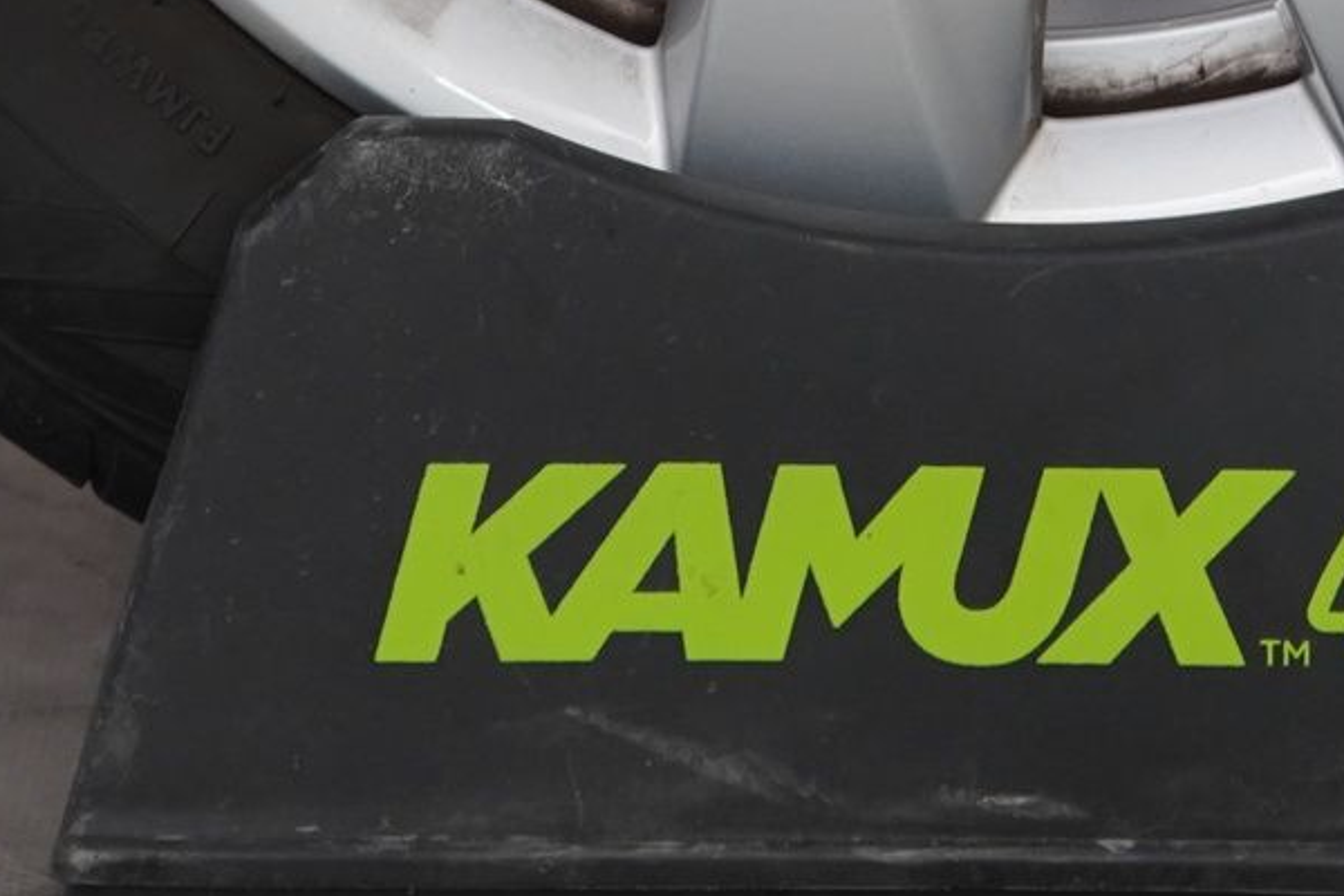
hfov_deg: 7.4
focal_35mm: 279
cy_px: -951
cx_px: 1017
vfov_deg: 4.8
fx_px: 10415
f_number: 6.3
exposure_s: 1/25
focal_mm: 67
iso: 800
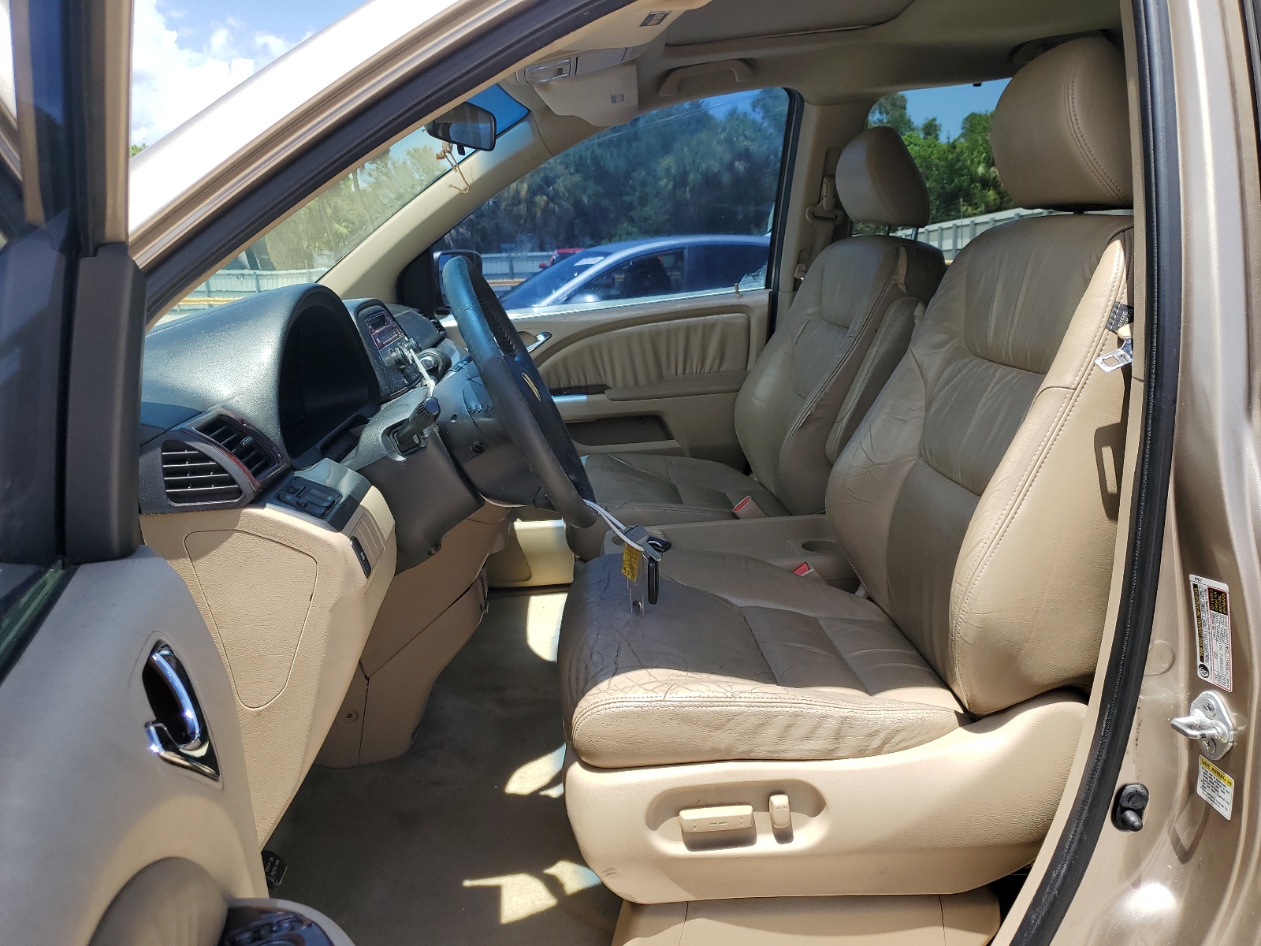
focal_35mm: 26
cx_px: 630
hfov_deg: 67.3
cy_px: 473
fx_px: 947
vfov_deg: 53.1
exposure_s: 1/1429
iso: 50
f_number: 1.5
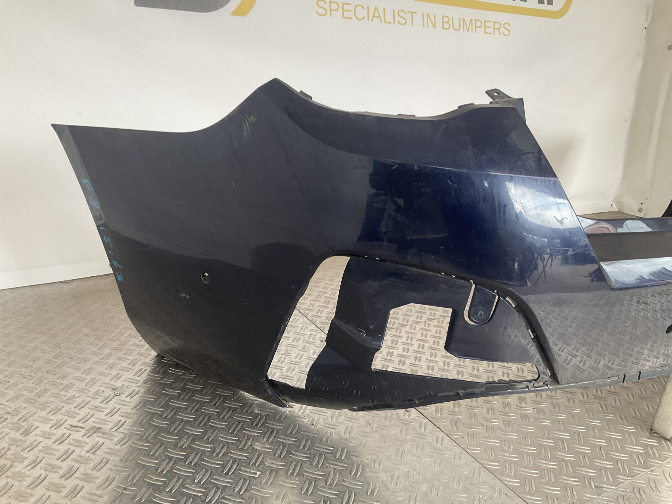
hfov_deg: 61.7
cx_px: 336
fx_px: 563
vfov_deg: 48.2
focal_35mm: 29
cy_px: 252
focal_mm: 3
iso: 64
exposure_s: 1/120
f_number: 1.8
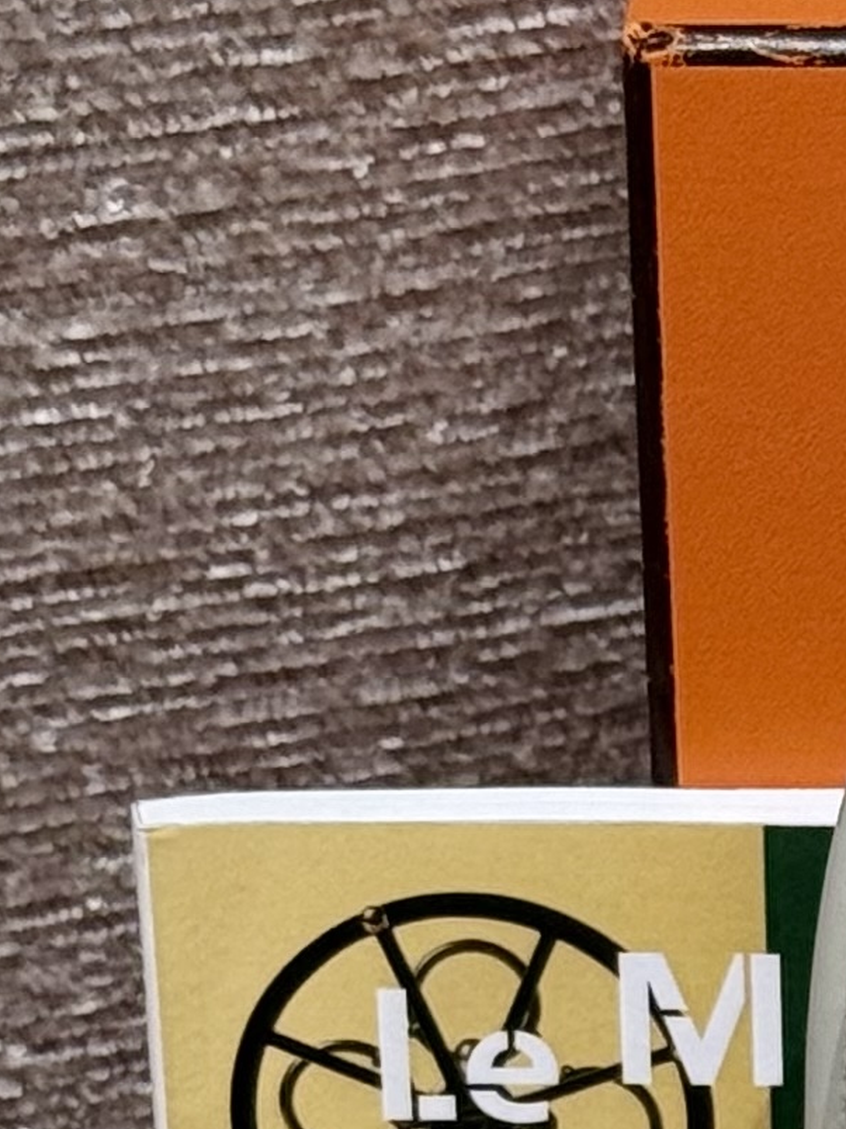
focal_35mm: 231
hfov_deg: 6.3
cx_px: 1388
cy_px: 1954
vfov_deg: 8.3
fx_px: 7529
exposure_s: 1/121
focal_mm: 6.76
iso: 80
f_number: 1.78
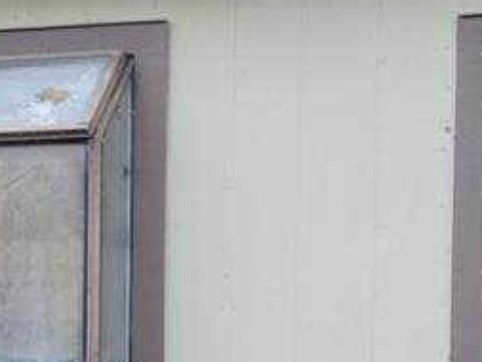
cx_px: 191
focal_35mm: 101
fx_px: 1407
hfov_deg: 19.4
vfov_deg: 14.5
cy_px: 345
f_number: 1.8
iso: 32
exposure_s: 1/60
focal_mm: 7
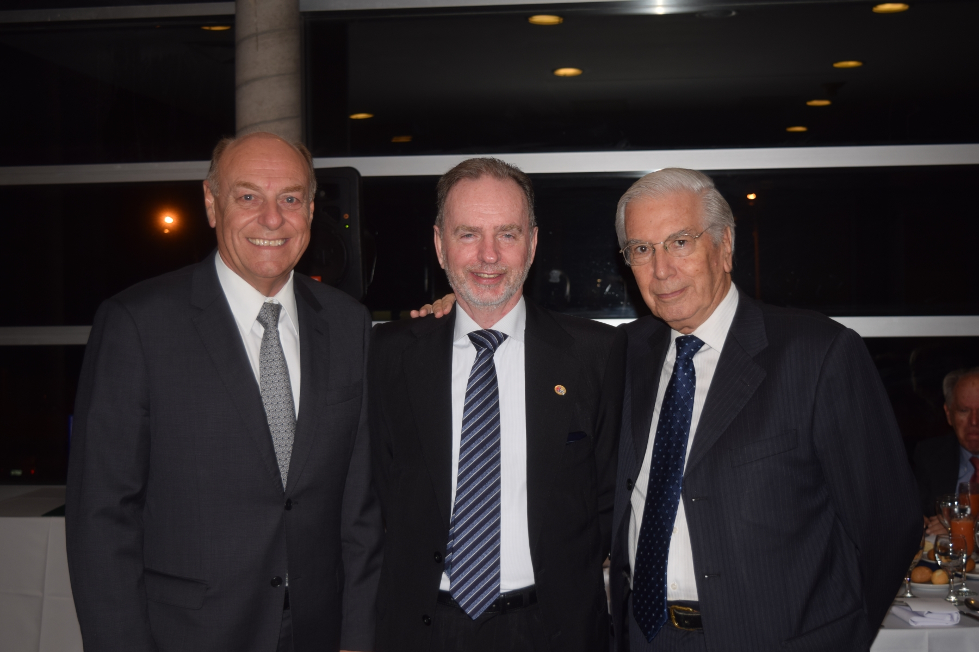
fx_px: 1428
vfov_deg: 25.8
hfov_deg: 37.9
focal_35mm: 52
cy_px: 326
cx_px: 490
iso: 100
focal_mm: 35
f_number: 4.5
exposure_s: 1/40
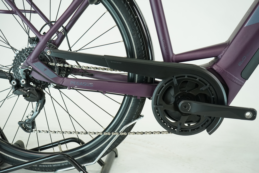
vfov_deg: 32.6
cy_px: 86
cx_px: 130
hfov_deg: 47.4
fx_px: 295
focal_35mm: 41
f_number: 5.6
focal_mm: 41
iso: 1600
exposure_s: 1/200
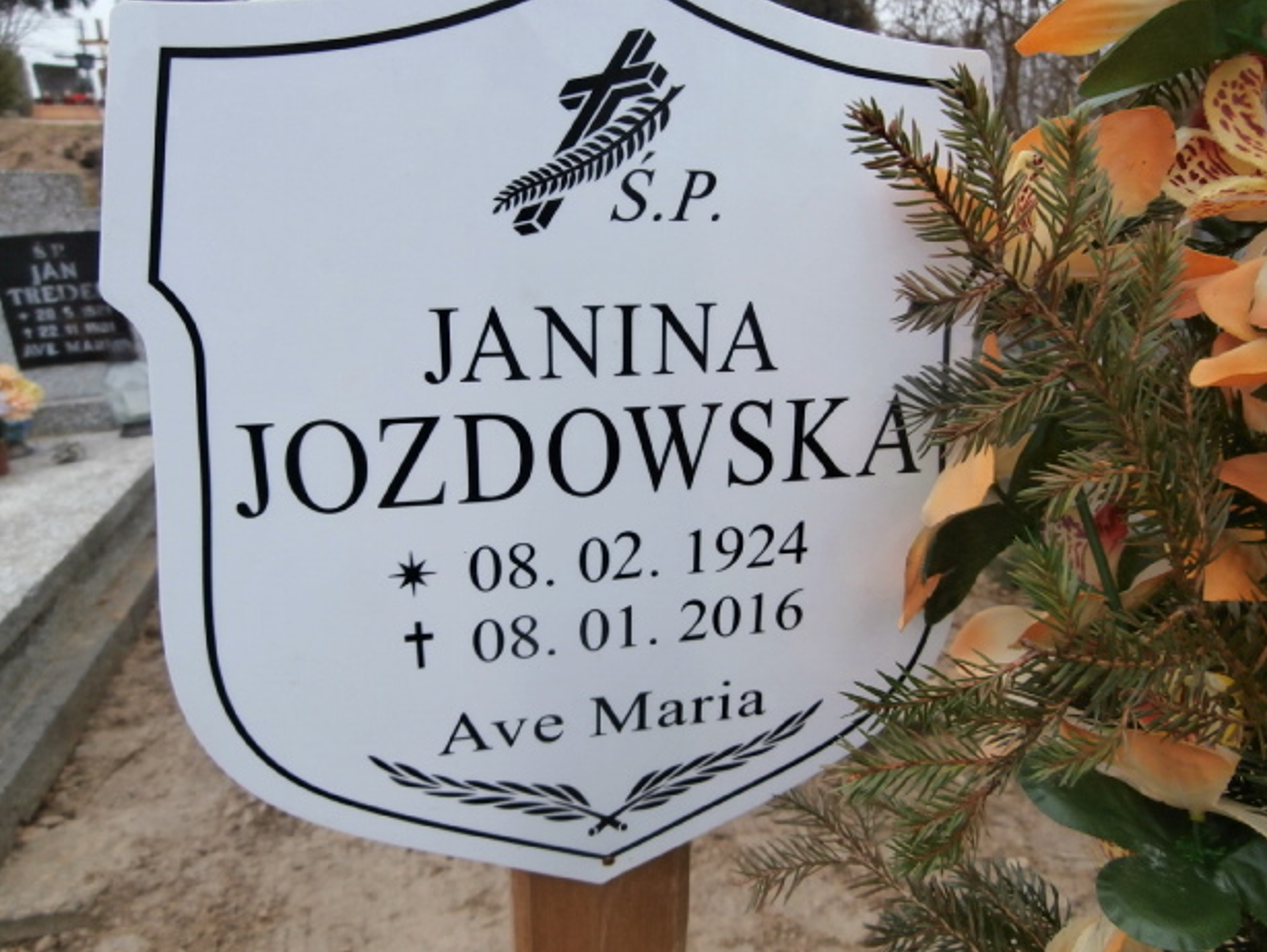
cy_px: 473
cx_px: 642
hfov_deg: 69.4
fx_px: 915
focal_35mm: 25
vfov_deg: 54.9
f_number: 3
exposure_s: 1/250
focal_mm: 4.2
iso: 100
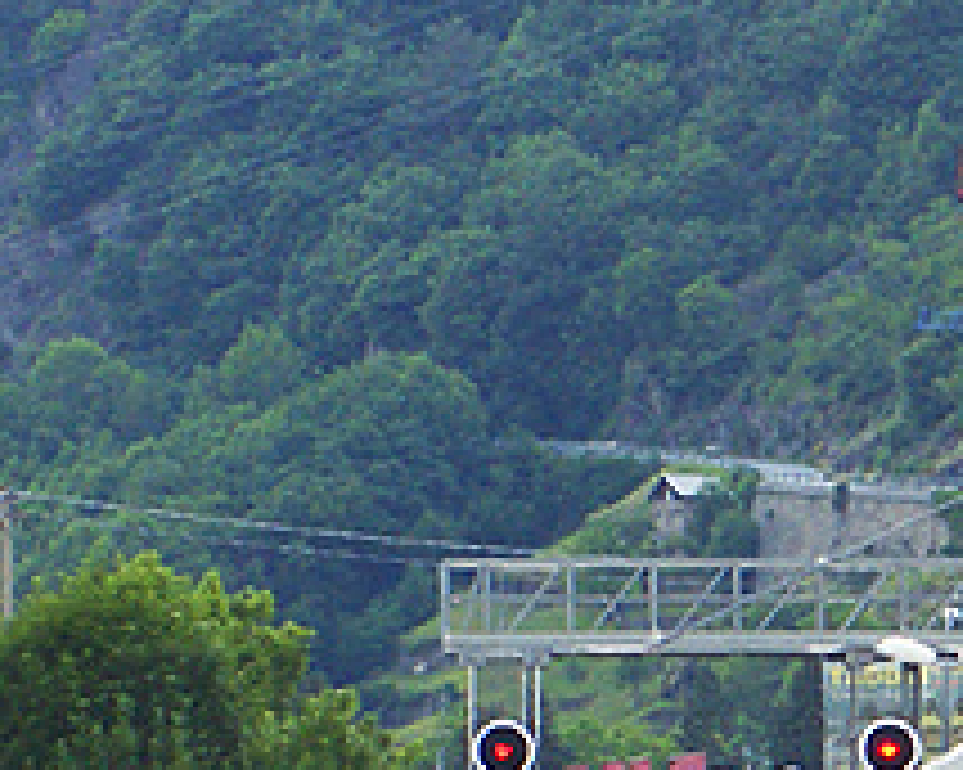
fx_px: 11509
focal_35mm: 404
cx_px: 1962
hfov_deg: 4.7
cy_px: 982
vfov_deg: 3.8
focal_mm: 60
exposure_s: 1/200
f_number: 6.3
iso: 400
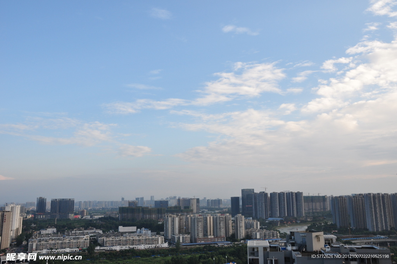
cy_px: 132
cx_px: 198
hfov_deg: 57.3
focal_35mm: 33
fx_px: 363
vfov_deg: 39.9
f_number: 10
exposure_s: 1/250
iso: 400
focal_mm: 22
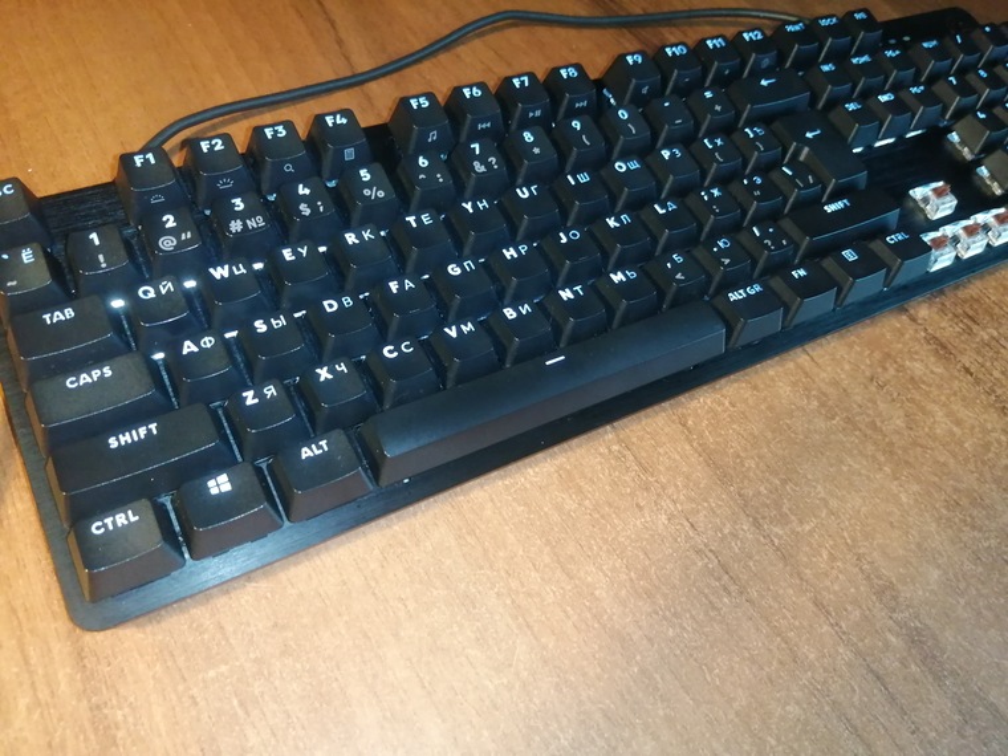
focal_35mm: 26
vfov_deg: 53.1
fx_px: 757
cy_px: 378
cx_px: 504
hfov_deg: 67.3
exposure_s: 1/33.3
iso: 320
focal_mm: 3.46
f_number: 1.8
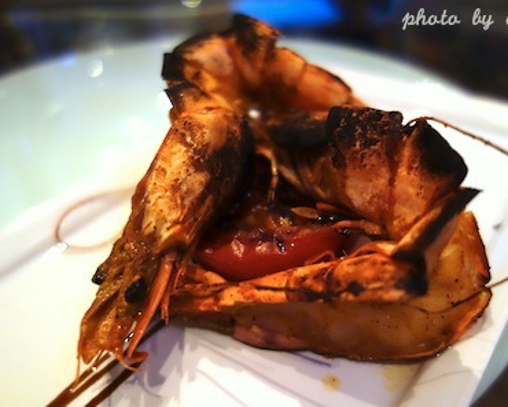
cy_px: 202
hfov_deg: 55.7
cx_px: 259
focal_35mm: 32
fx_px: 481
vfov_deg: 45.8
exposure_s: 1/30
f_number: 1.8
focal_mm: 10.4
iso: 800
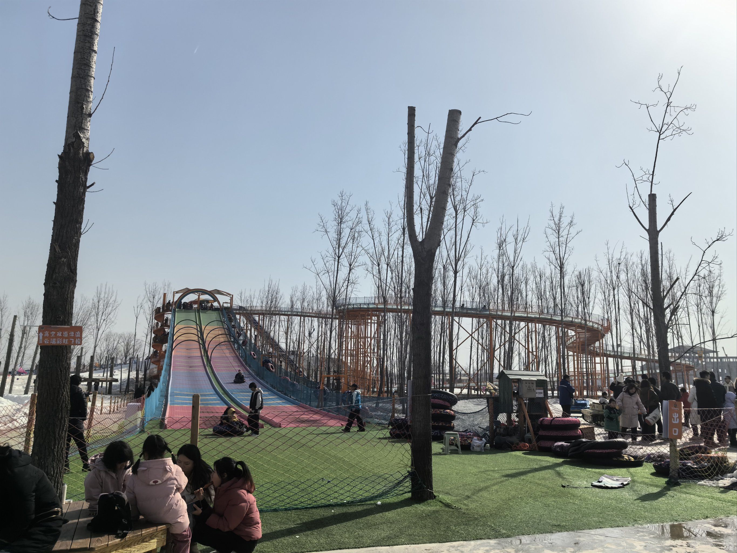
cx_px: 368
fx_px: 575
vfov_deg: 51.4
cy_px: 276
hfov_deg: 65.3
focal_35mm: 27
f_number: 2
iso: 50
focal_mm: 5.75
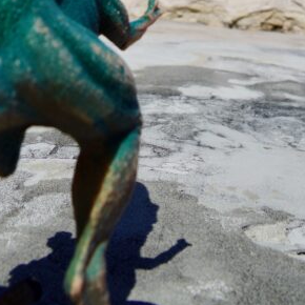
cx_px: 160
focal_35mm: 72
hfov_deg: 24.0
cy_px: -214
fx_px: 718
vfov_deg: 19.3
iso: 100
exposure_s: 1/400
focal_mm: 24
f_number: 10
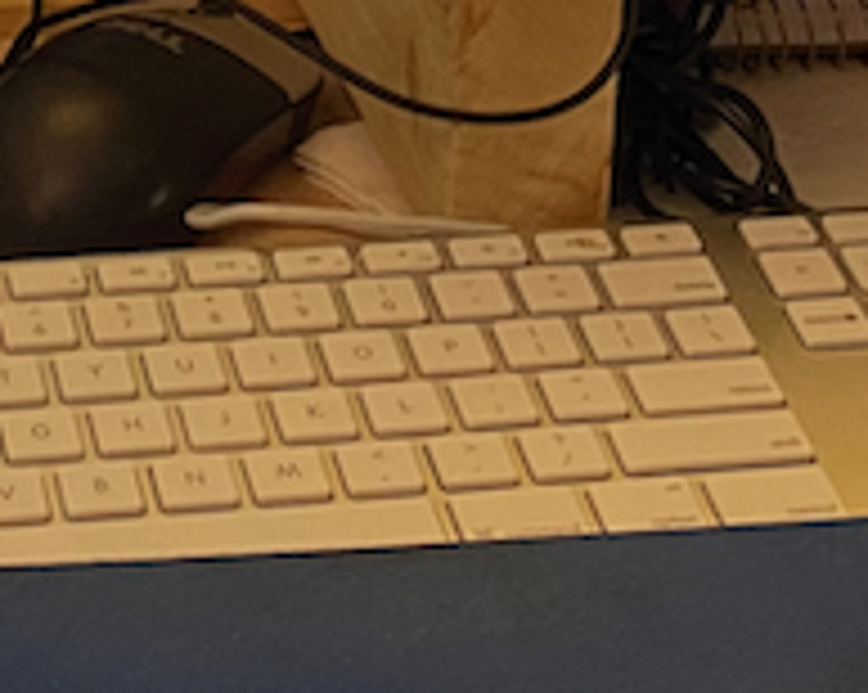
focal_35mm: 145
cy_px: -925
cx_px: -9
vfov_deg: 9.5
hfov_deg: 13.1
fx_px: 3721
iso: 500
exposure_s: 1/40
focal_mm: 4.25
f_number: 1.8
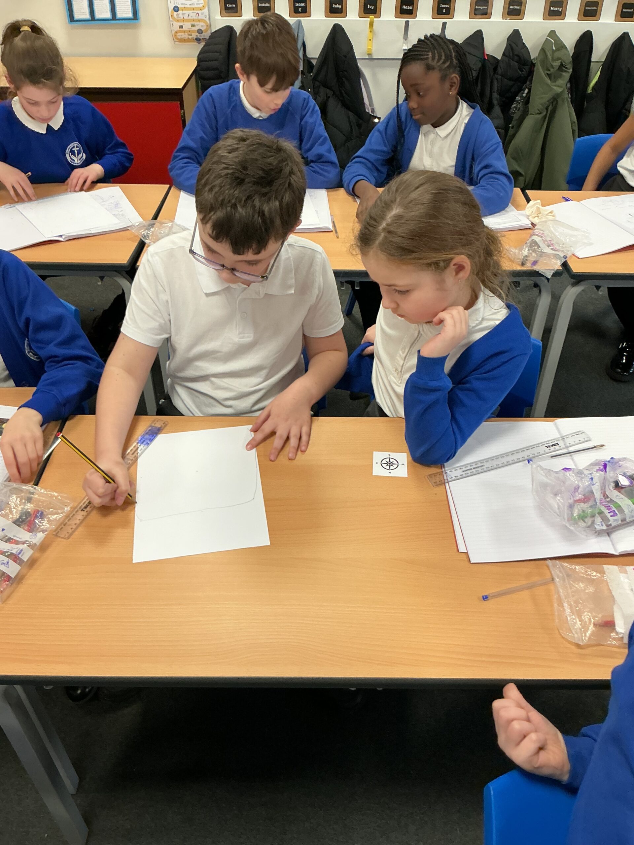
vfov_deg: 61.7
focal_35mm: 29
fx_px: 708
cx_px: 317
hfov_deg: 48.2
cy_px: 422
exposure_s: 1/60
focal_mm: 3
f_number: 1.8
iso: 80
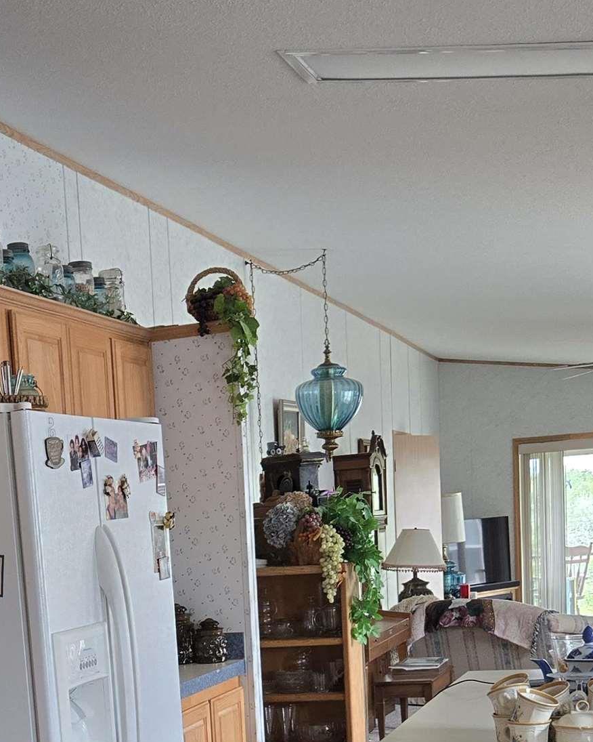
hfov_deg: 23.9
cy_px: 729
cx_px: 125
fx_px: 1382
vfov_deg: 28.3
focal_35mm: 63
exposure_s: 1/120
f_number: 1.8
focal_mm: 5.4
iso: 200
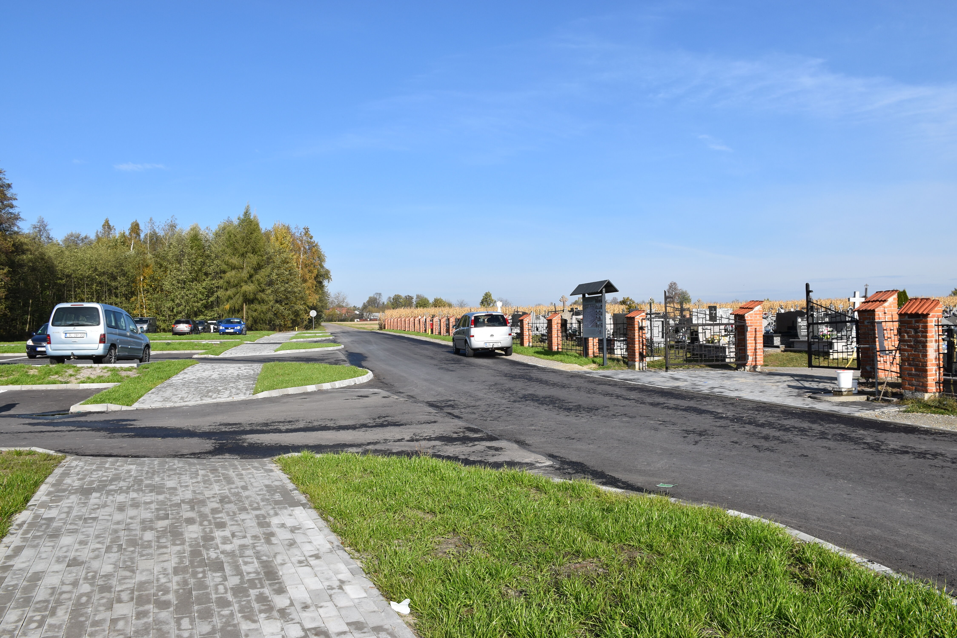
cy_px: 319
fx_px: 718
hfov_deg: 67.4
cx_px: 478
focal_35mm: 27
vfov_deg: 48.0
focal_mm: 18
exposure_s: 1/400
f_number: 10
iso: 200
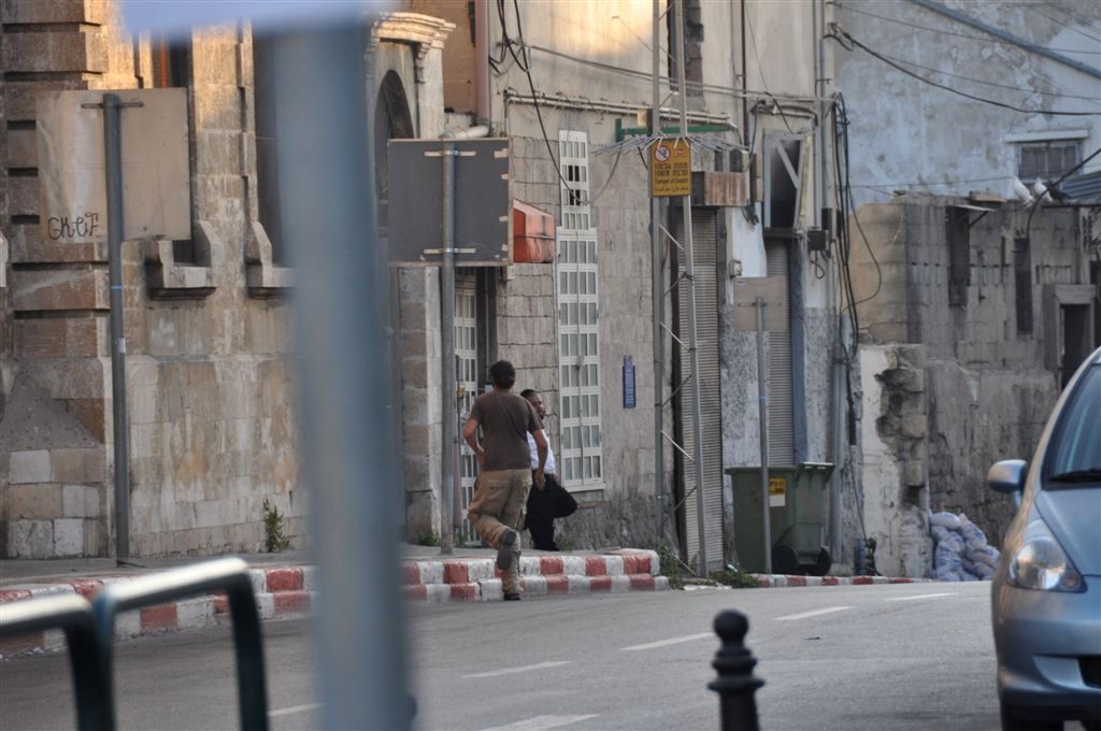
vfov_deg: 4.6
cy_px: 366
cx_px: 550
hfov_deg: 6.9
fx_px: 9163
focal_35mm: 300
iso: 400
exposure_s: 1/320
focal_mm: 200
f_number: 5.6
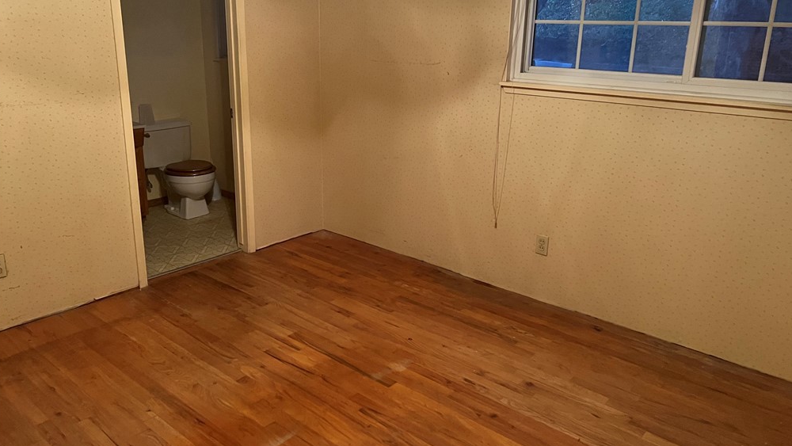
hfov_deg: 66.1
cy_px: 190
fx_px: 609
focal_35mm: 29
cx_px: 395
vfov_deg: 40.1
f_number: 1.5
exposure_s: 1/40
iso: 500
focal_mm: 5.7
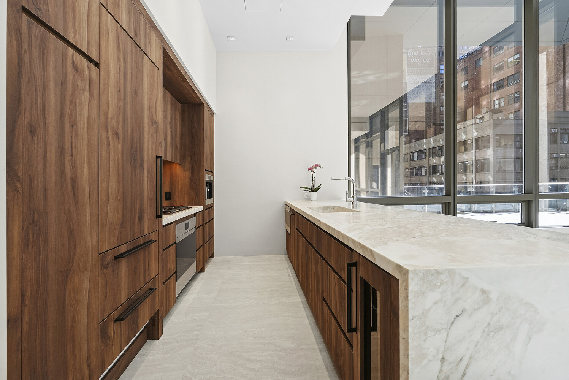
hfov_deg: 96.7
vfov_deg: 73.8
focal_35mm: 16
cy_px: 190
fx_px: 253
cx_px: 284
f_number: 14
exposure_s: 1/50
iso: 800
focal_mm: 16
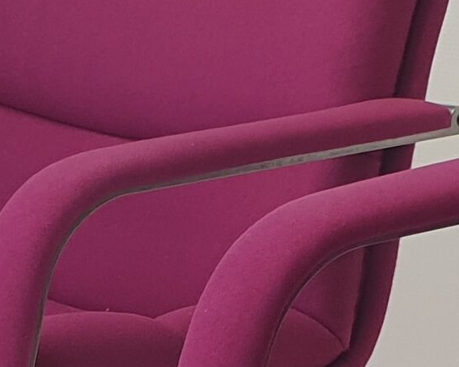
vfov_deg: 8.1
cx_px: 183
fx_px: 2527
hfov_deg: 10.4
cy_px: 550
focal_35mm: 186
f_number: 2.4
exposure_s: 1/100
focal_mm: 4.3
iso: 64
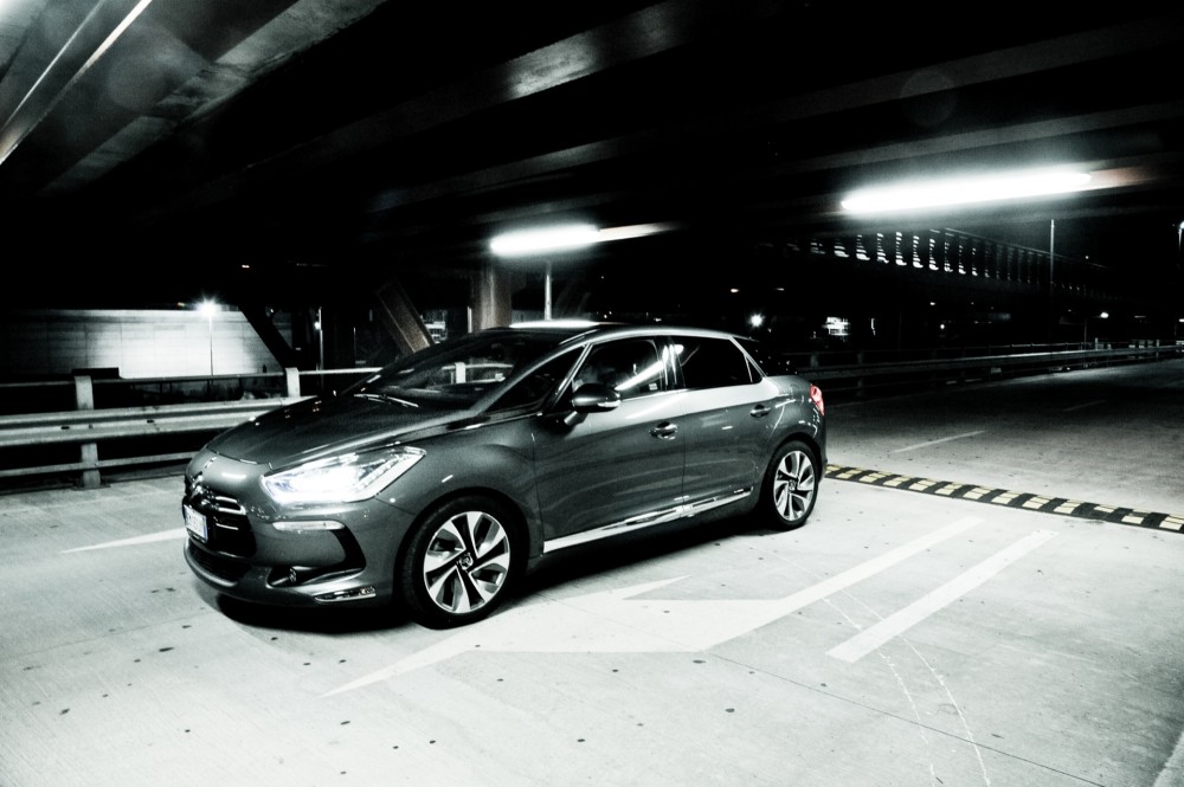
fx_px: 789
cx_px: 592
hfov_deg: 73.8
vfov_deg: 53.1
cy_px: 394
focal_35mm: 24
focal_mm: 24
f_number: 10
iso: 3200
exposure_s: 1/10
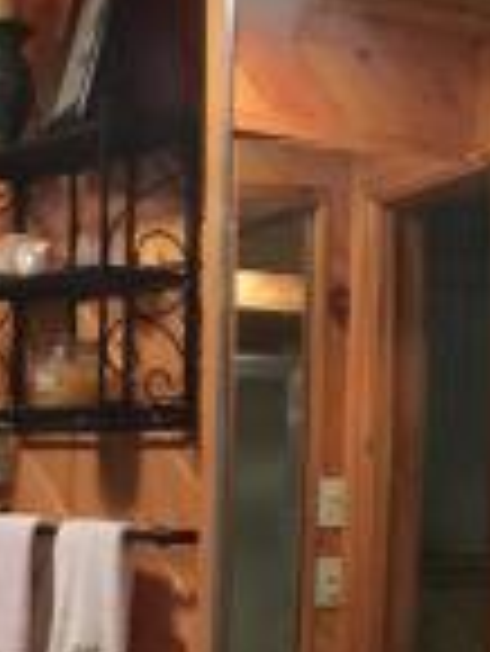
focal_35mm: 96
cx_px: 117
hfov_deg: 15.3
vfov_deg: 19.4
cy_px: 751
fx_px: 1809
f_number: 2.2
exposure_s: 1/30
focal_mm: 4.15
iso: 125
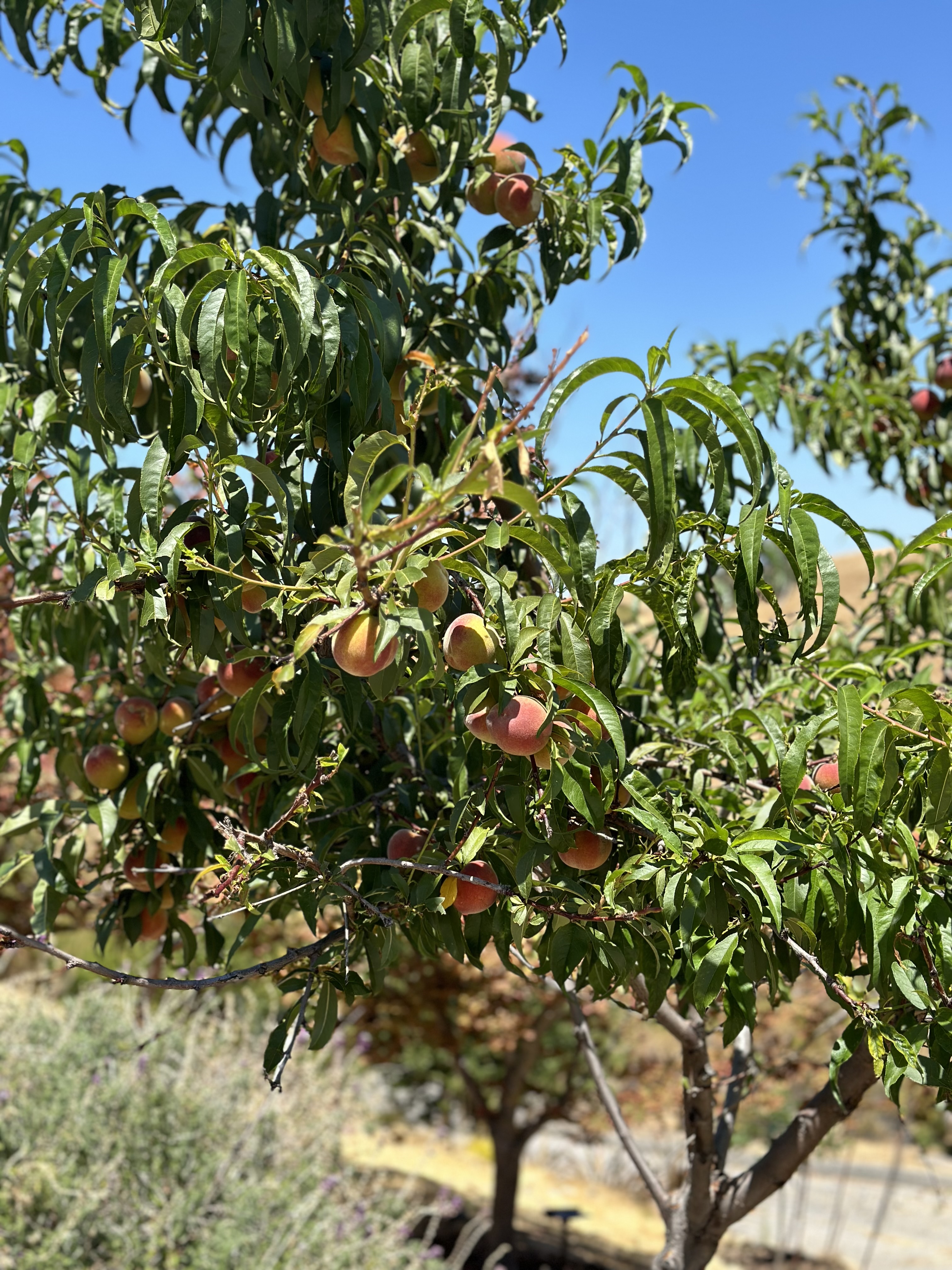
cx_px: 476
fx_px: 1760
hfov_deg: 30.3
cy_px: 635
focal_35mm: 48
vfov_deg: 39.7
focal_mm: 6.86
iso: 100
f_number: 1.78
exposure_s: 1/1848
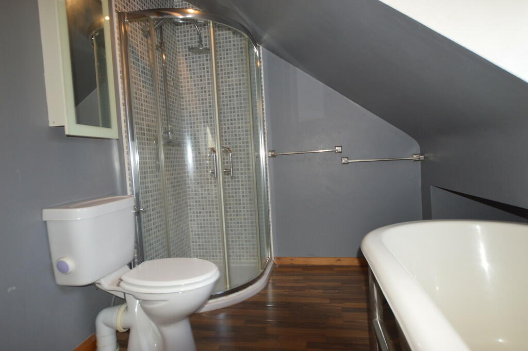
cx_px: 264
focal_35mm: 21
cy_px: 176
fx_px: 308
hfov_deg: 81.2
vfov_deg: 59.4
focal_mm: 14
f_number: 3.5
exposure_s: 1/80
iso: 400
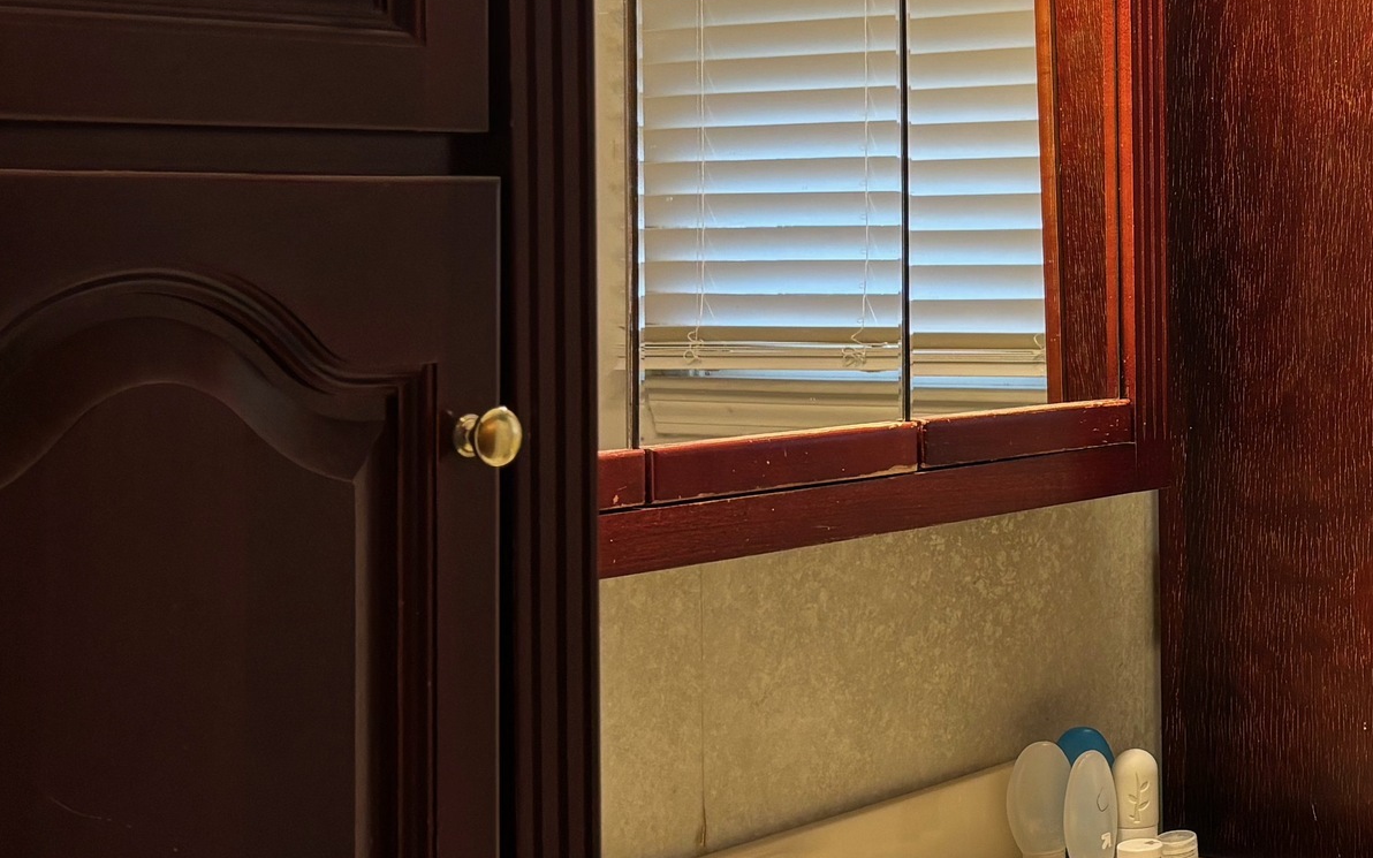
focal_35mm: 71
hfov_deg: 27.5
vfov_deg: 18.2
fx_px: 2657
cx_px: 1345
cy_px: 158
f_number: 1.6
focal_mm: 5.96
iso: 100
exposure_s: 1/60
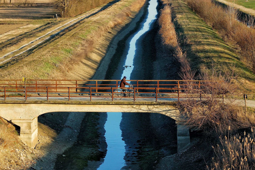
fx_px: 871
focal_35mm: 123
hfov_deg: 16.7
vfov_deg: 11.1
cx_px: 128
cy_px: 85
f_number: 7.1
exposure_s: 1/250
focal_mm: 82
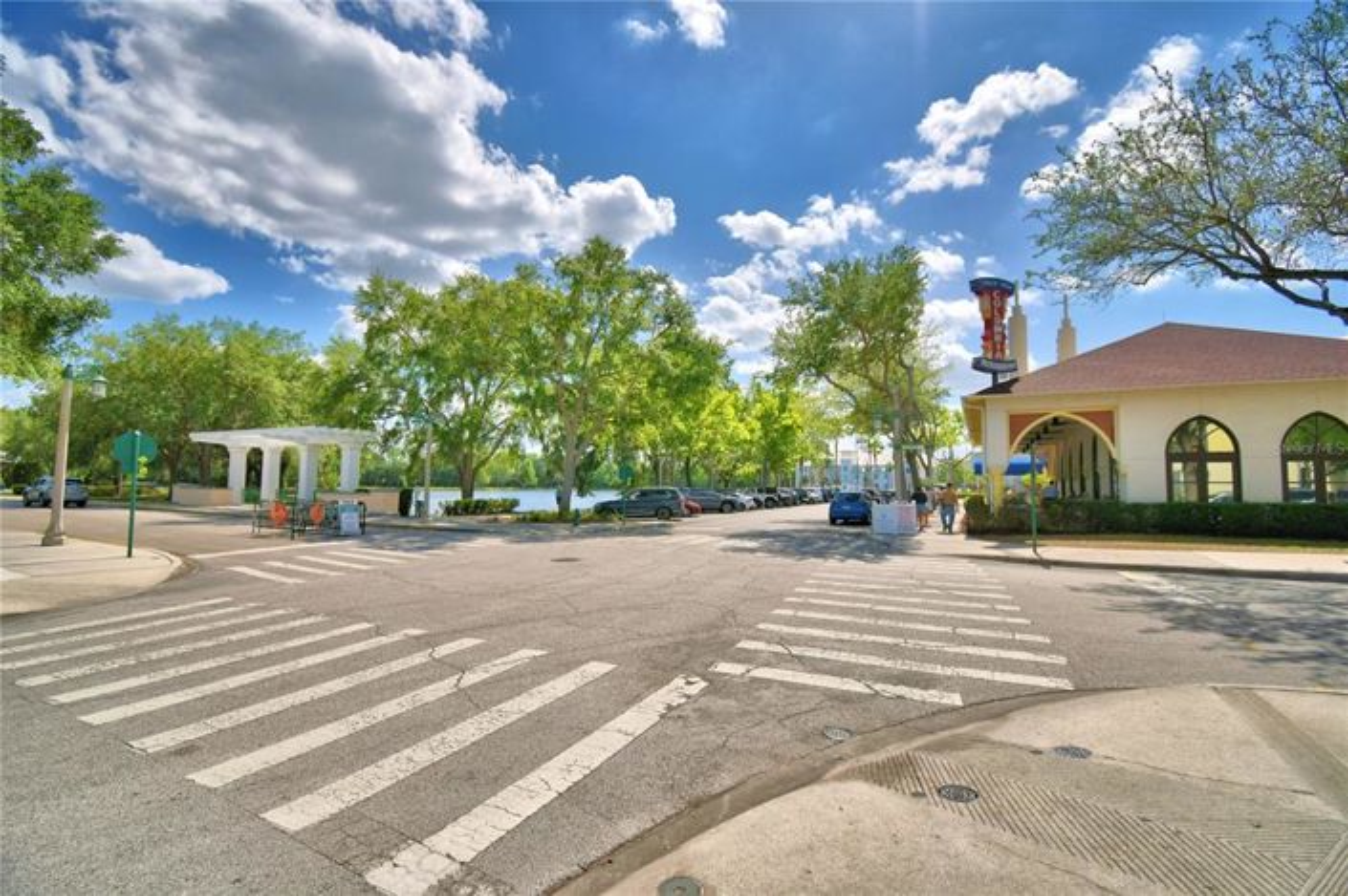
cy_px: 448
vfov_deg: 77.2
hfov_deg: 100.4
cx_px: 674
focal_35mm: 15
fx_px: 561
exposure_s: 1/2000
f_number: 4.5
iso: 100
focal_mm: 10
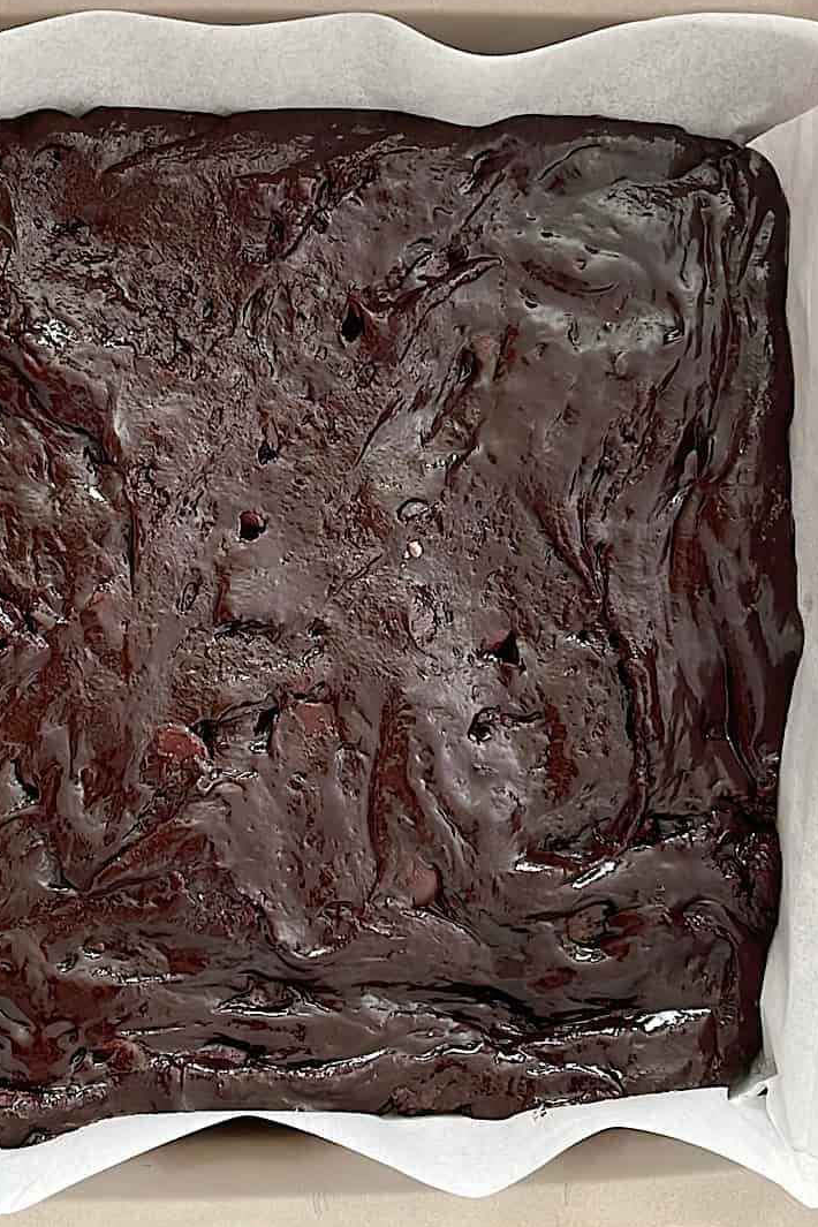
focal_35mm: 50
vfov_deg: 39.6
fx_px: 1704
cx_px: 296
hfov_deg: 26.9
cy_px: 593
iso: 200
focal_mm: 5.1
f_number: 1.6
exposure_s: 1/121
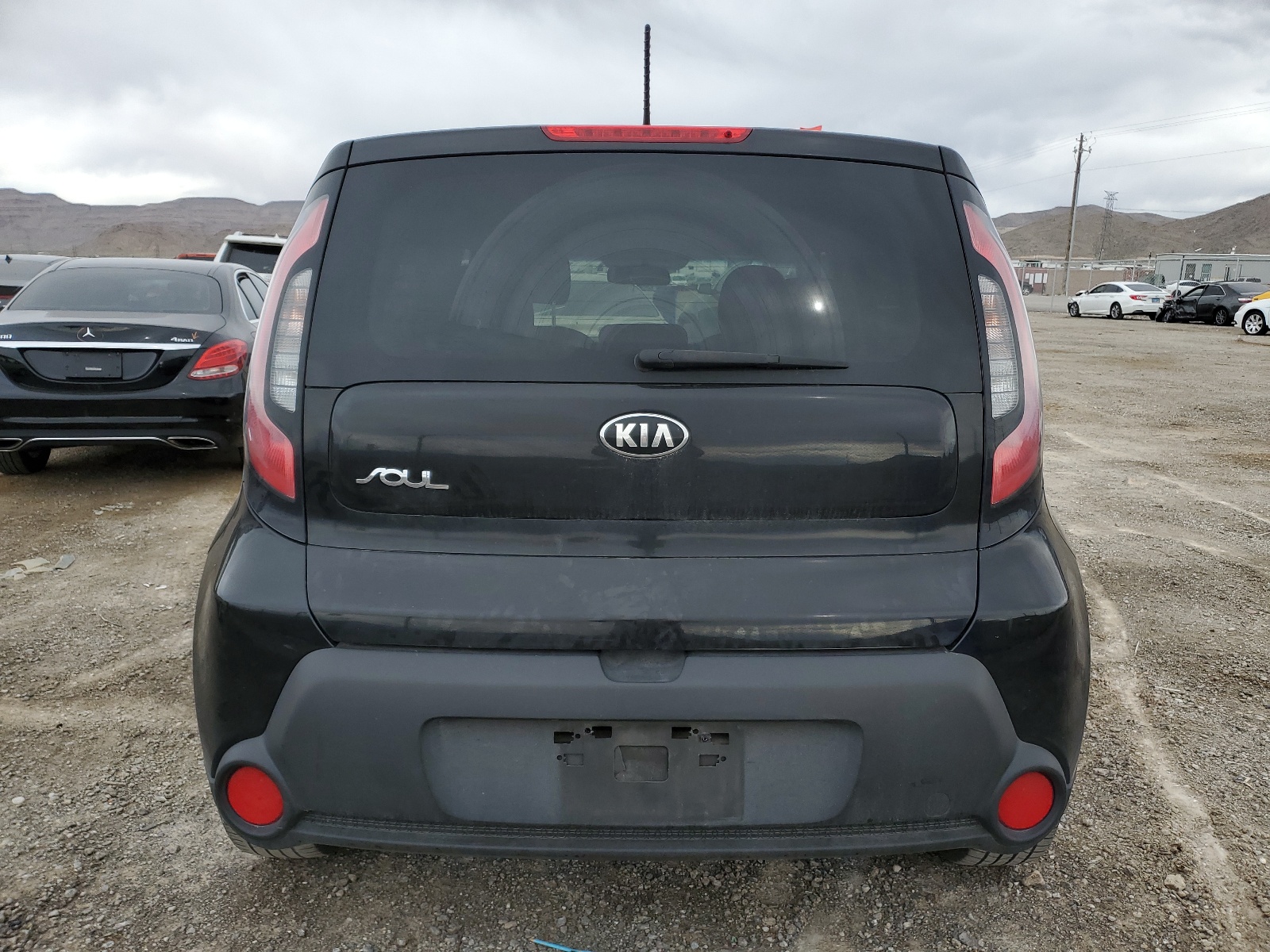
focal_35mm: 26
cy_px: 476
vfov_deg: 53.1
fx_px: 954
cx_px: 635
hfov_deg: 67.3
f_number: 1.5
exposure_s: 1/1111
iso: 50
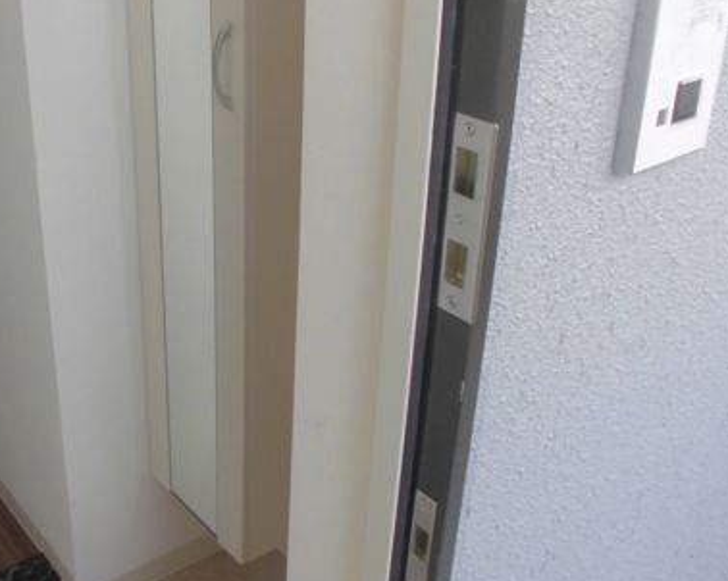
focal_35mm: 43
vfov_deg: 34.8
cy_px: 235
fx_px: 926
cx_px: 216
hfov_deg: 42.1
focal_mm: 4.6
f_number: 3.5
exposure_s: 1/80
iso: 100
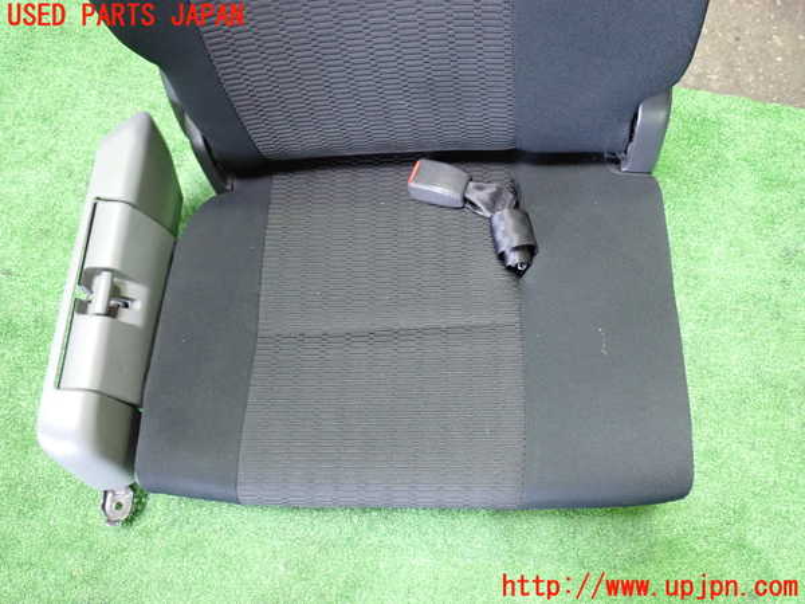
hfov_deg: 60.0
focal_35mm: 30
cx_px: 402
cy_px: 302
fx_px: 698
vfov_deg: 46.8
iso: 800
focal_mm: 5.4
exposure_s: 1/30
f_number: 2.3
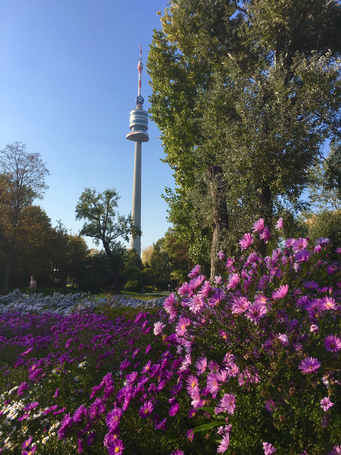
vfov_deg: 61.7
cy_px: 228
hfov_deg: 48.2
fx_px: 381
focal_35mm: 29
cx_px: 170
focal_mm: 4.15
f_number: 2.2
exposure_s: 1/1570
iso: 25
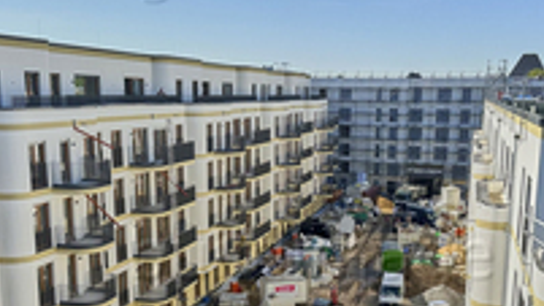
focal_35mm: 52
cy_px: 260
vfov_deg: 22.6
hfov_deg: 39.8
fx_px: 750
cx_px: 311
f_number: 1.8
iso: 80
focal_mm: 6.86
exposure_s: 1/5263
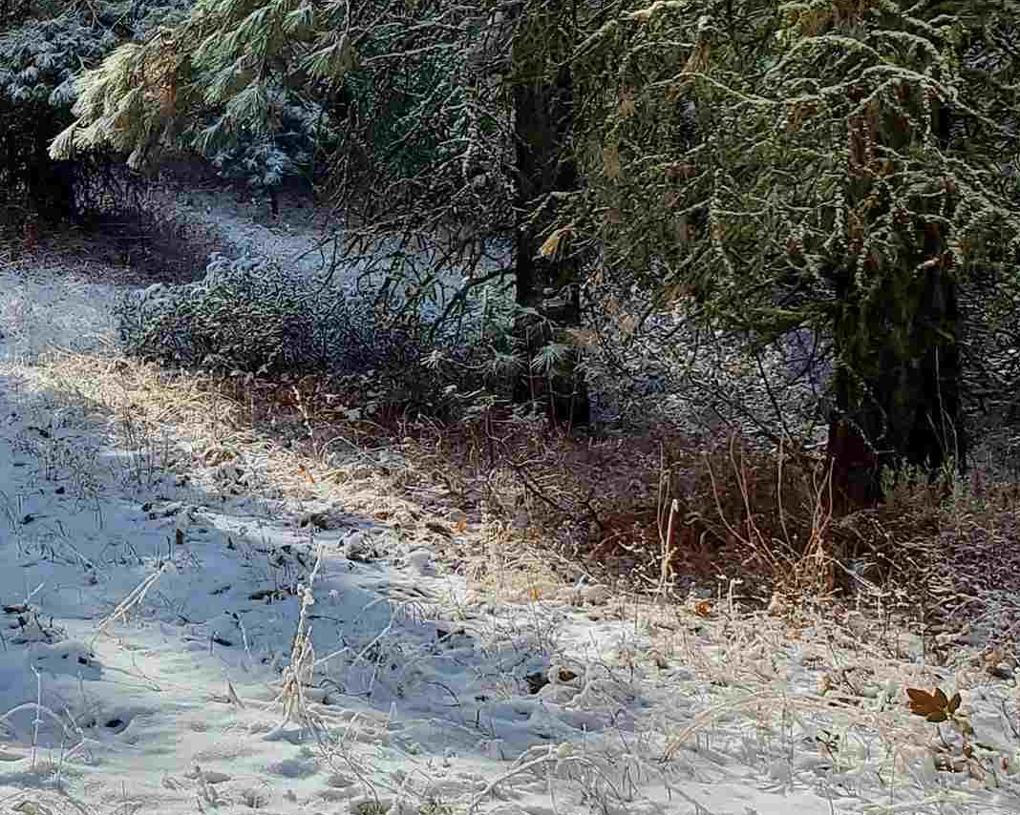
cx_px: -237
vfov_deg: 20.8
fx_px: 2203
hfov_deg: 23.6
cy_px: 178
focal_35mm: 73
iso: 50
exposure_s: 1/2632
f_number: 2.4
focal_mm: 4.3
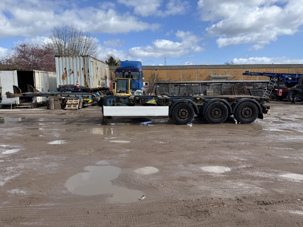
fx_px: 210
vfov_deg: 56.8
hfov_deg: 71.6
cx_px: 152
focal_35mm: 24
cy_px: 114
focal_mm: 6.76
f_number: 1.78
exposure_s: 1/3413
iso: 80
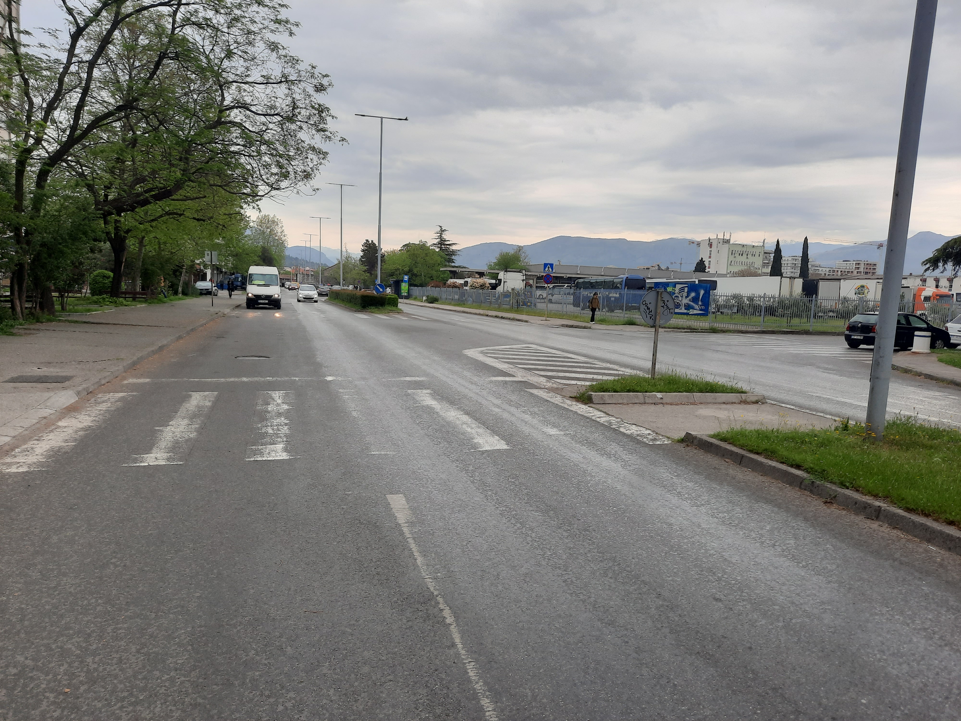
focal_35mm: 25
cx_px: 480
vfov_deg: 54.9
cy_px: 360
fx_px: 694
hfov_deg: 69.4
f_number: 2
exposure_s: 1/246
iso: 32
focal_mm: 4.6
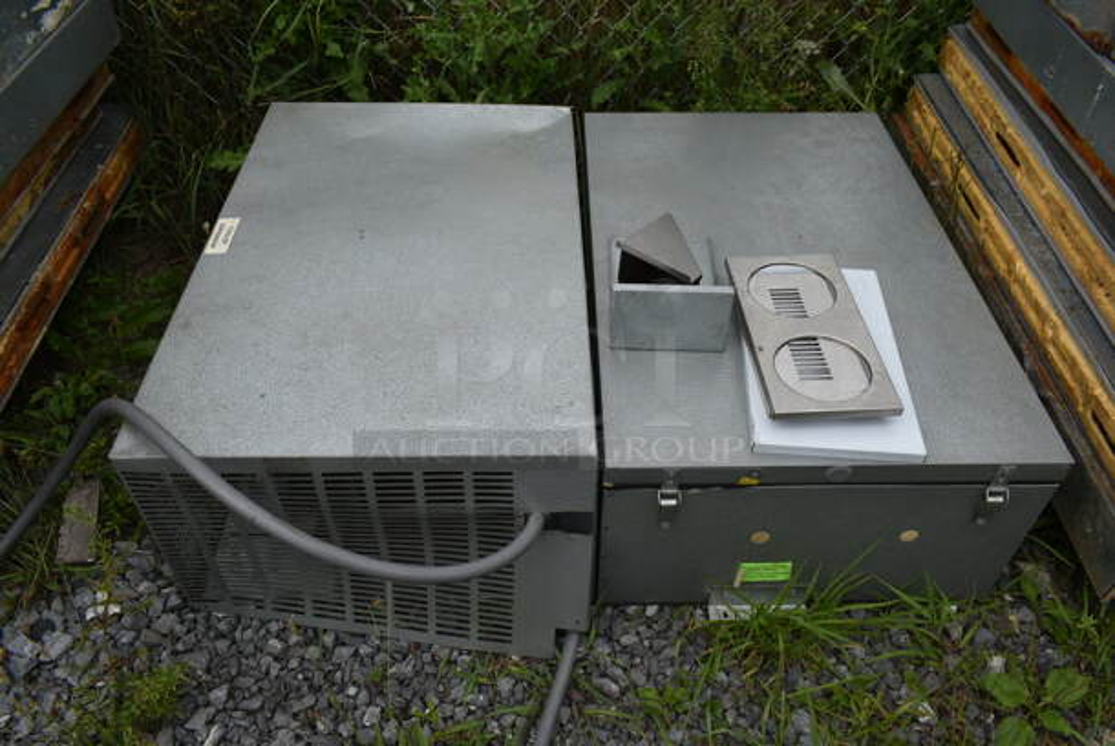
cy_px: 373
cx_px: 558
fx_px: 837
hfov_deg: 67.3
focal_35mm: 27
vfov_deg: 48.0
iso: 100
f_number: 9
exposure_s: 1/250
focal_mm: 18
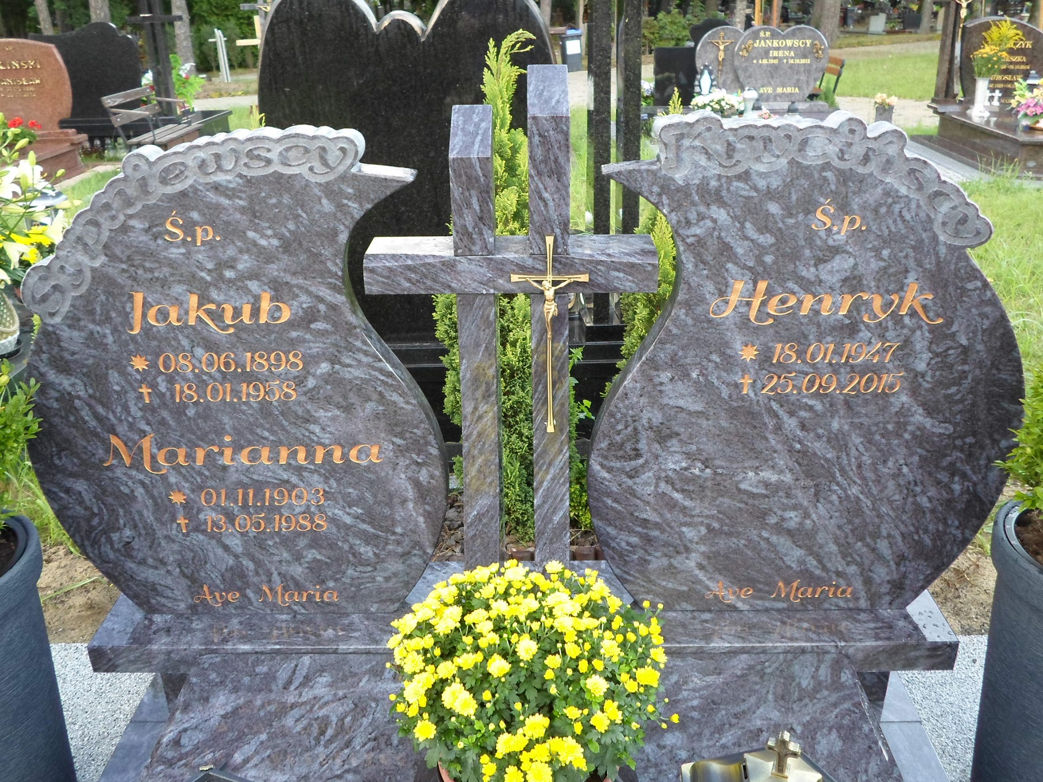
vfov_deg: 46.8
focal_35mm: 30
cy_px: 391
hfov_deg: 60.0
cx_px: 522
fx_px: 904
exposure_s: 1/45
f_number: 2.7
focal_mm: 5.5
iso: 80
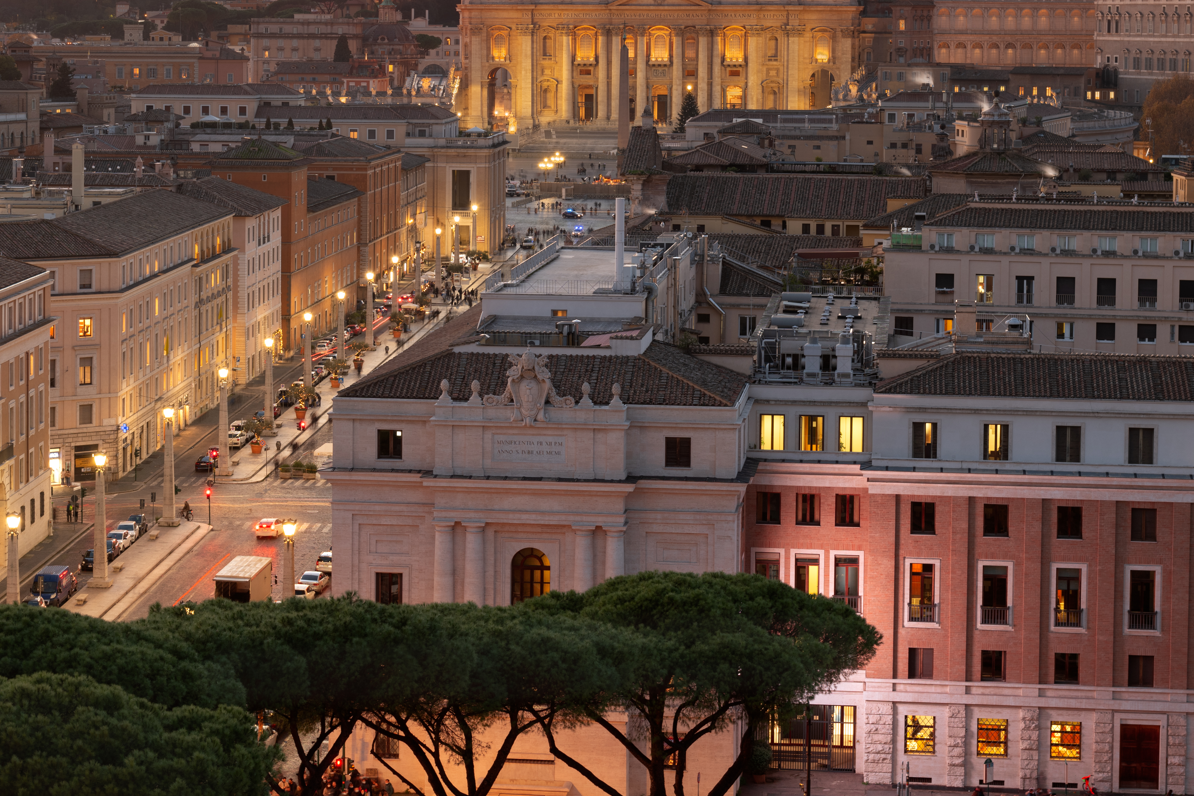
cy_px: 200
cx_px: 436
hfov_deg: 21.4
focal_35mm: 95
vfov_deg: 14.3
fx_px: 3151
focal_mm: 52
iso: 64
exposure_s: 4
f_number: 8
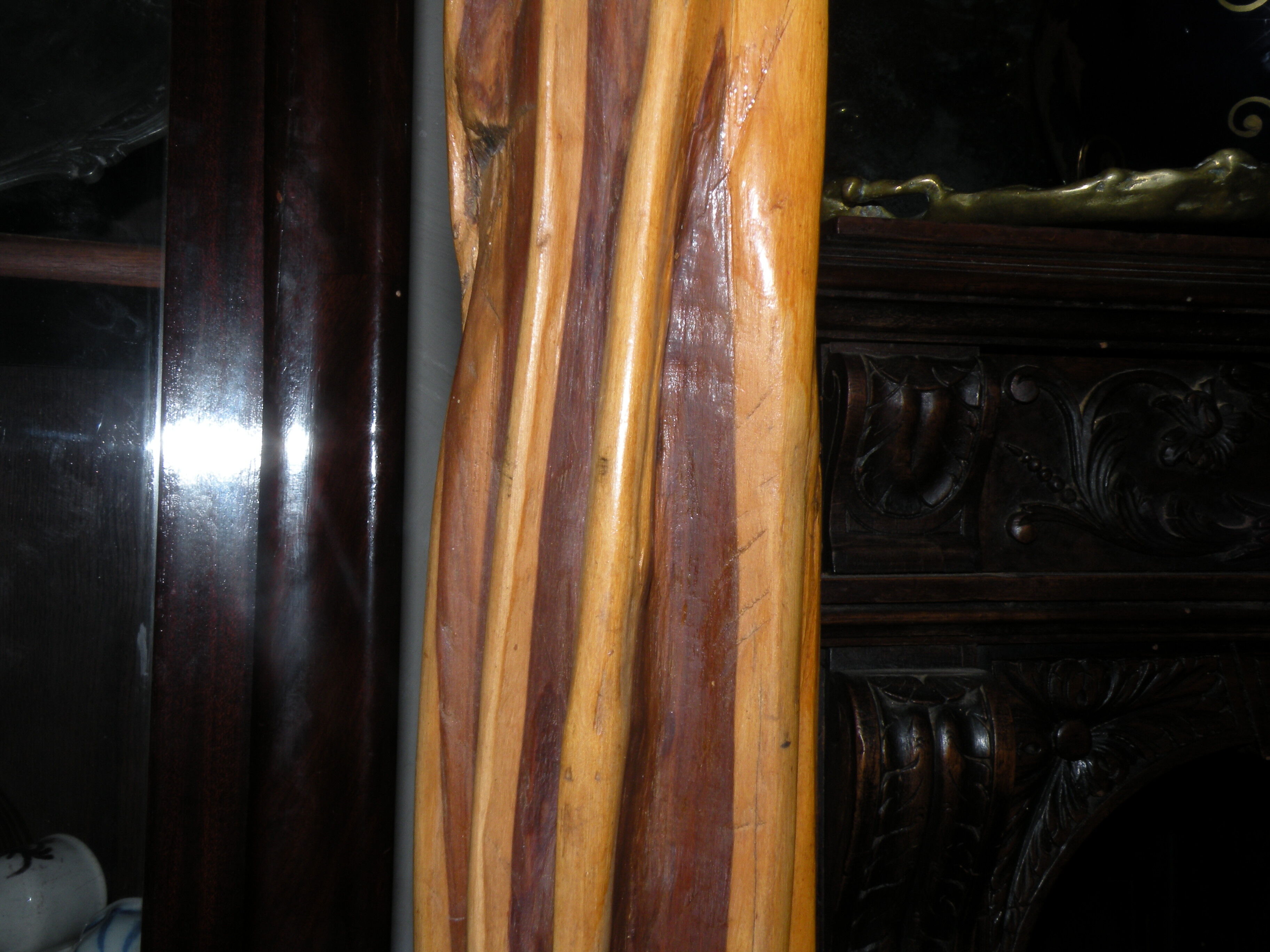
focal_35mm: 42
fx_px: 1541
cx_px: 635
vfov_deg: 34.3
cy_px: 476
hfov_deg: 44.8
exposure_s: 1/60
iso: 64
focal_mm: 7.4
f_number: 8
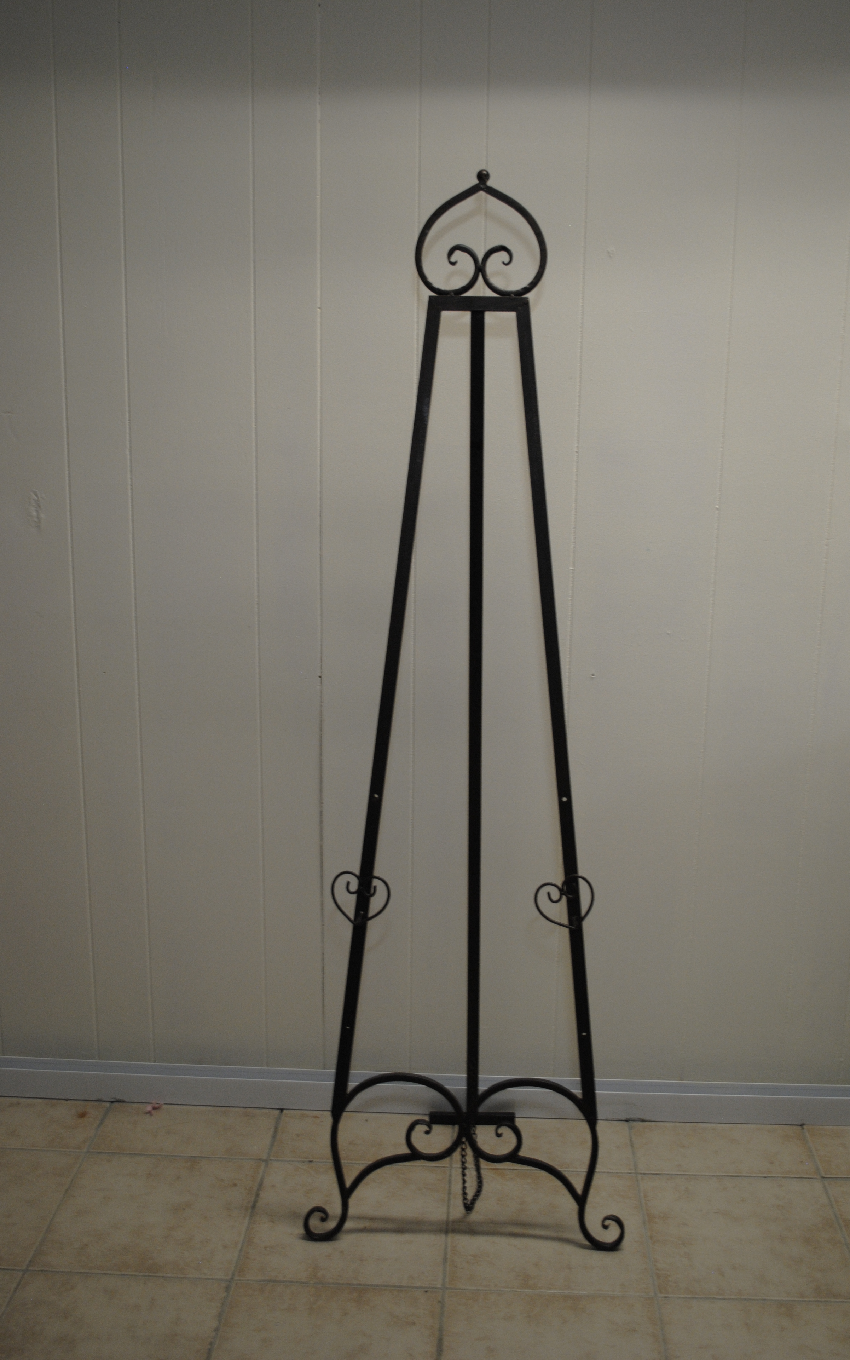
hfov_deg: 34.4
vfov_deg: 52.7
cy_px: 679
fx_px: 1371
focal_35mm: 37
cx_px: 436
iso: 400
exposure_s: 1/50
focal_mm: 24
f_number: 4
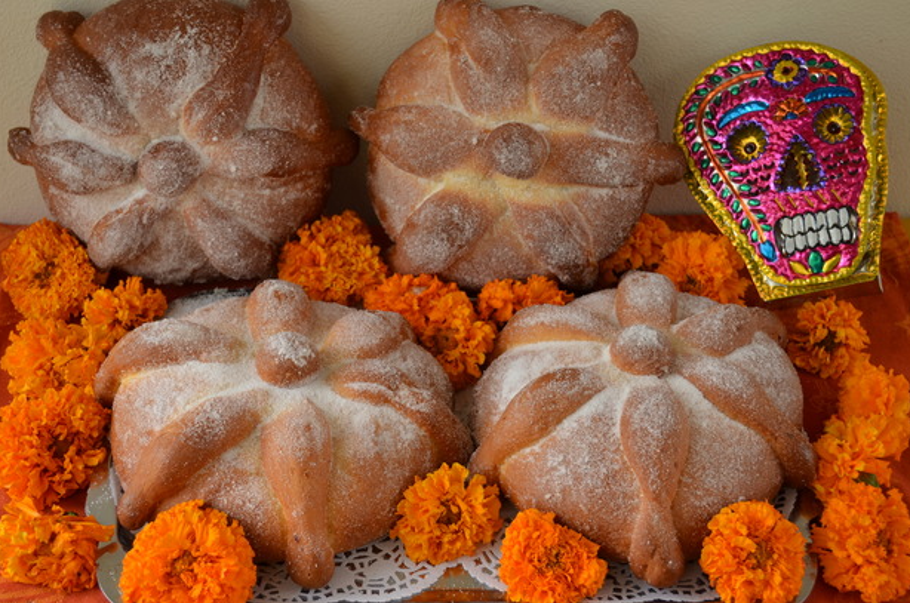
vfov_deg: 26.9
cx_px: 458
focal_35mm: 50
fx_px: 1262
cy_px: 290
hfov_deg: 39.7
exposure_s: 1/50
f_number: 5.6
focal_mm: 32
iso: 250
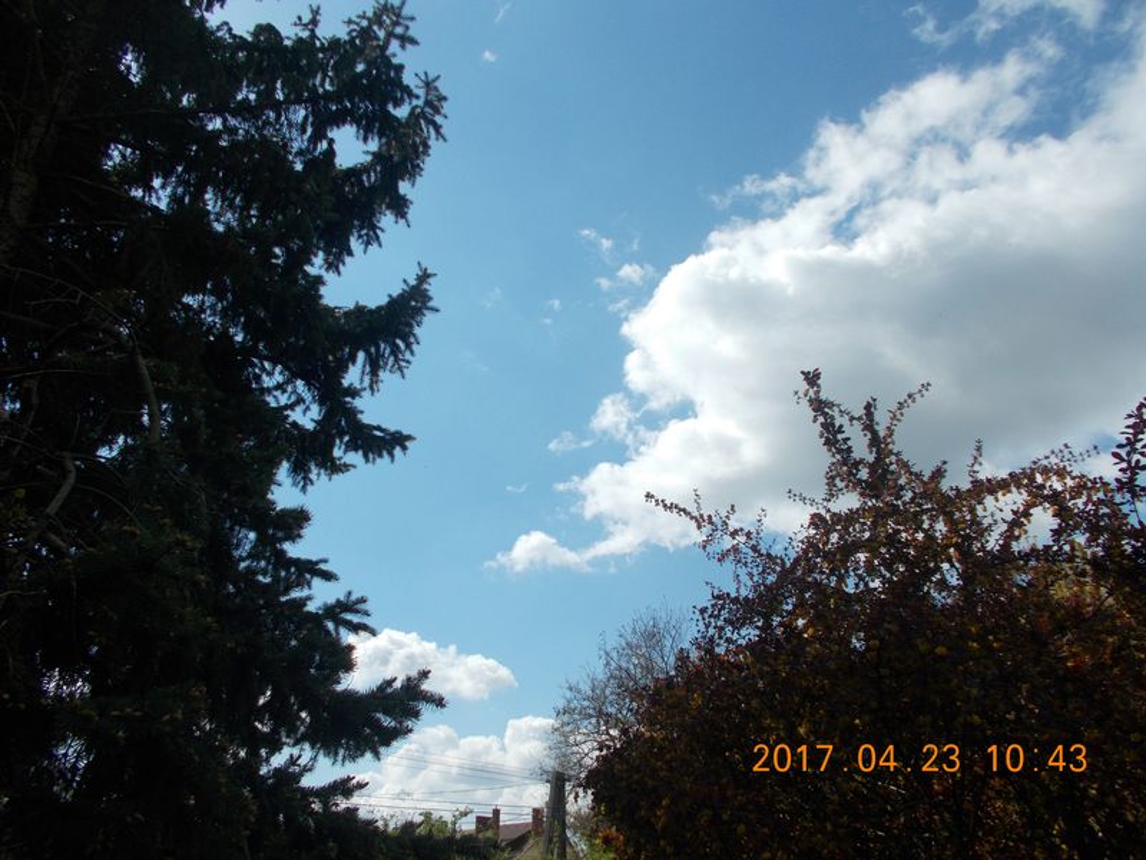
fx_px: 861
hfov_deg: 67.3
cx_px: 573
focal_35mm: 26
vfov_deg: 53.1
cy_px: 430
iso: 80
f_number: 8
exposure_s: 1/250
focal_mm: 4.6
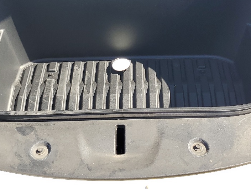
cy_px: 26
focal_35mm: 59
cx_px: 126
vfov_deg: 24.2
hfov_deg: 32.7
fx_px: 428
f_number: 1.5
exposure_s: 1/909
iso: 50
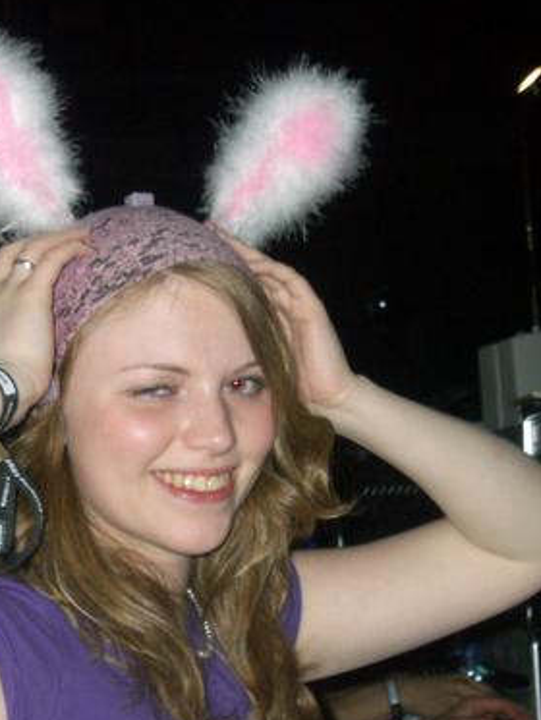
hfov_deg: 17.5
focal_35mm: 84
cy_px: 467
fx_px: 1749
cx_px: 172
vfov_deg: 23.2
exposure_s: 1/60
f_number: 3.1
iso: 100
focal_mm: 8.2
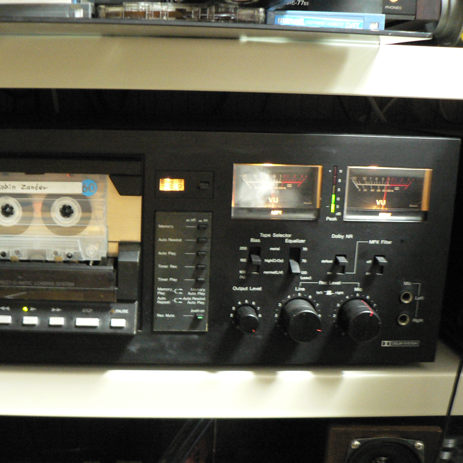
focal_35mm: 43
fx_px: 651
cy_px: 232
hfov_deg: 38.9
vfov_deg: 39.2
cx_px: 169
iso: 400
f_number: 2.8
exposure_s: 1/4
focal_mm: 6
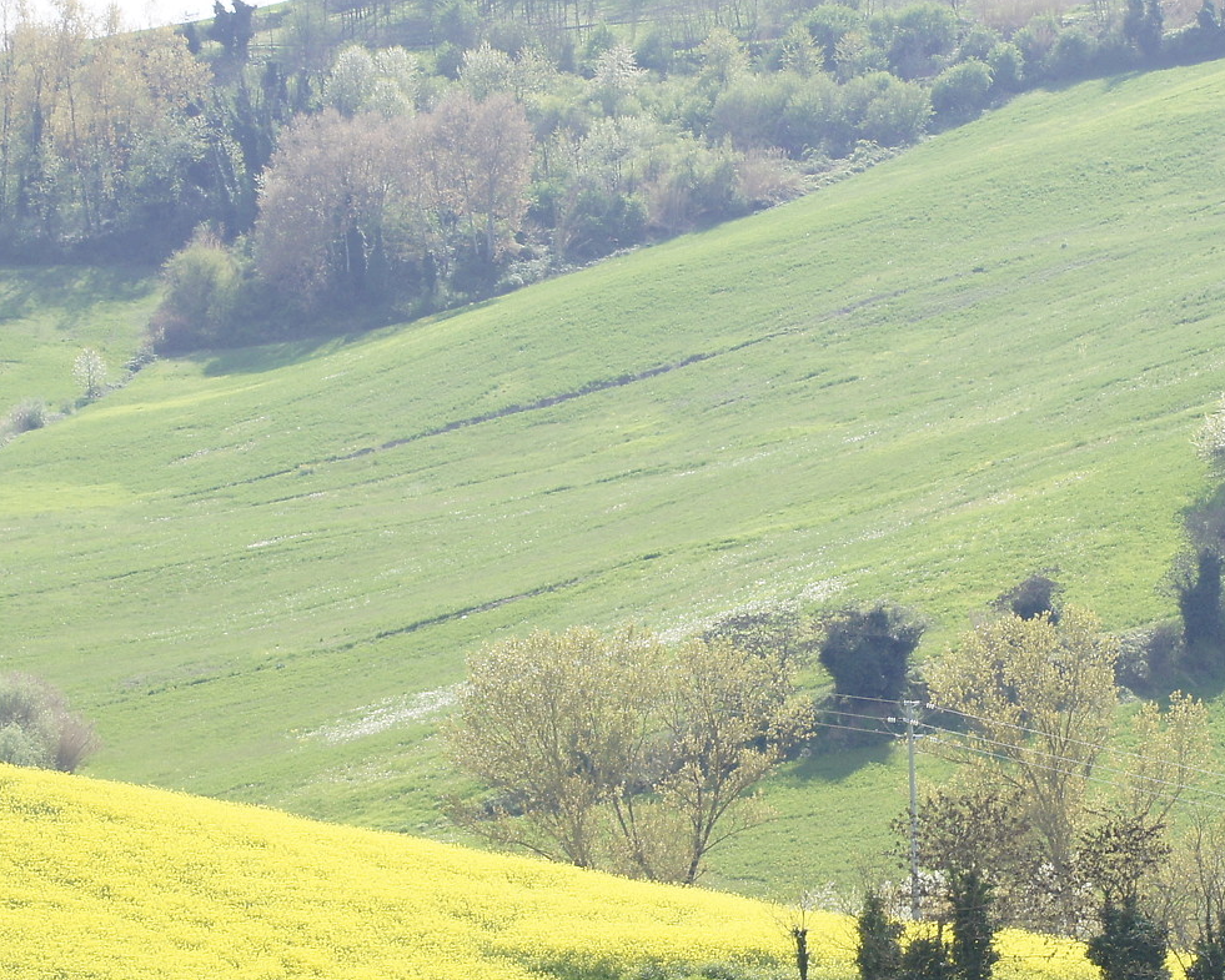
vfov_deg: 6.4
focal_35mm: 241
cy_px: 512
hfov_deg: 8.0
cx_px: 909
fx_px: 8738
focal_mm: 70
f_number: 10
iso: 200
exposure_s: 1/200
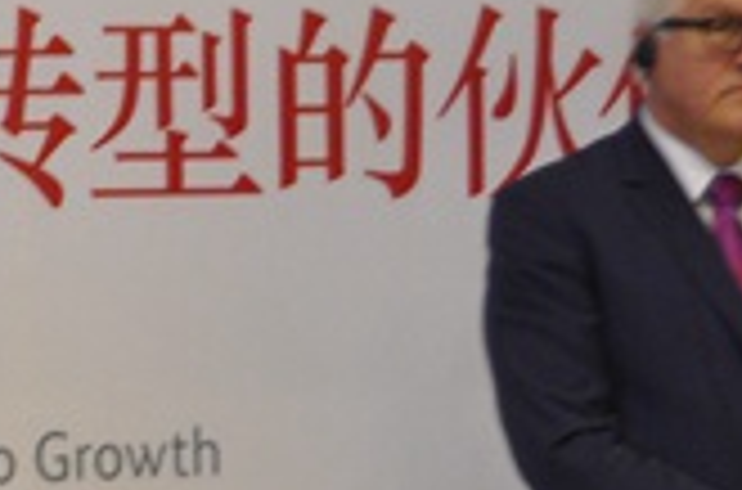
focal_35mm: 233
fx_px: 4789
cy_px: 483
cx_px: -531
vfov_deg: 5.8
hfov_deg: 8.6
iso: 640
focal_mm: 32
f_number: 4
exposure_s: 1/25
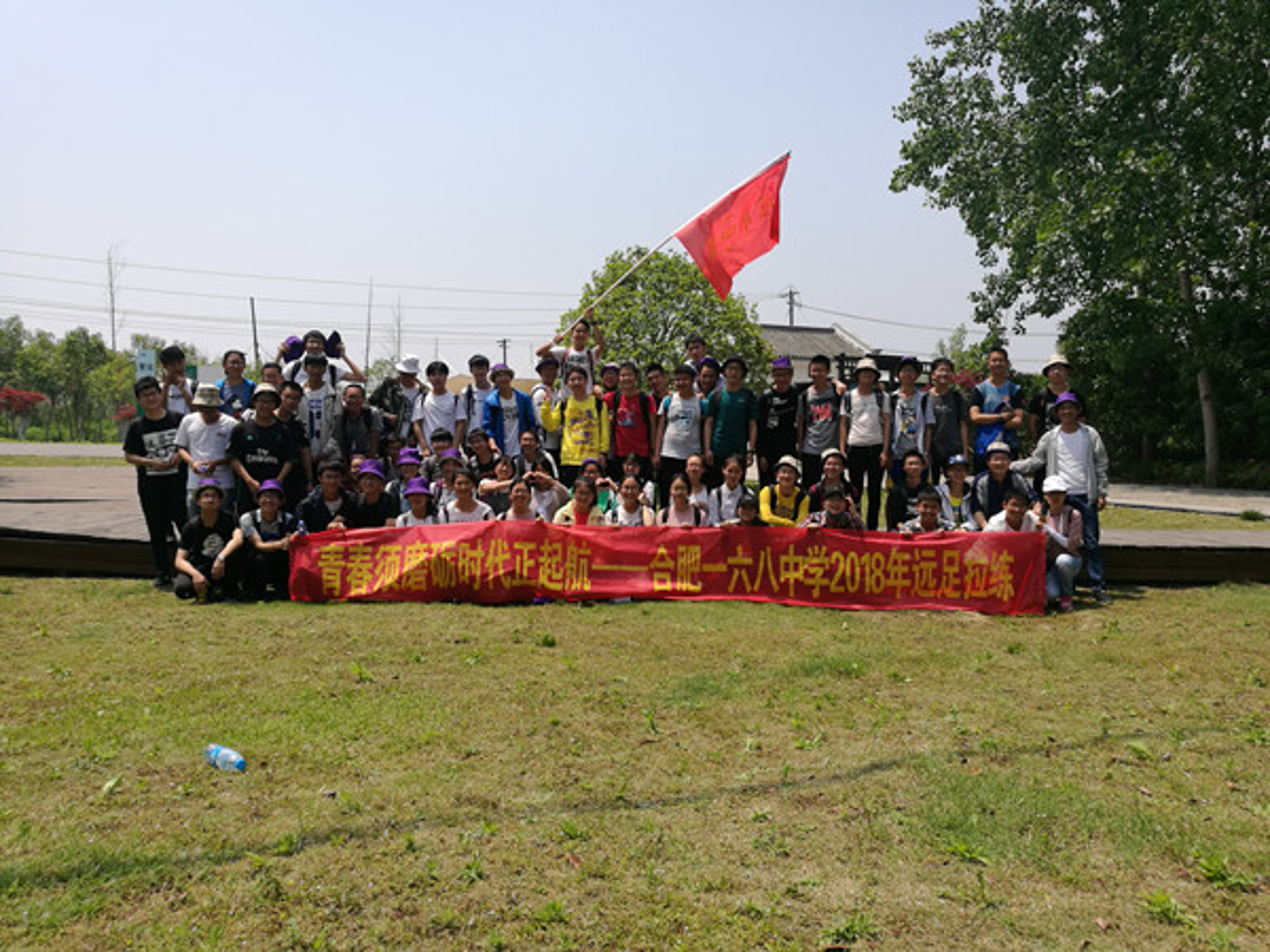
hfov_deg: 65.3
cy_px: 476
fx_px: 991
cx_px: 635
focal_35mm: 27
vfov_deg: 51.4
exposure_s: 1/1203
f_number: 2.2
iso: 50
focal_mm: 4.5
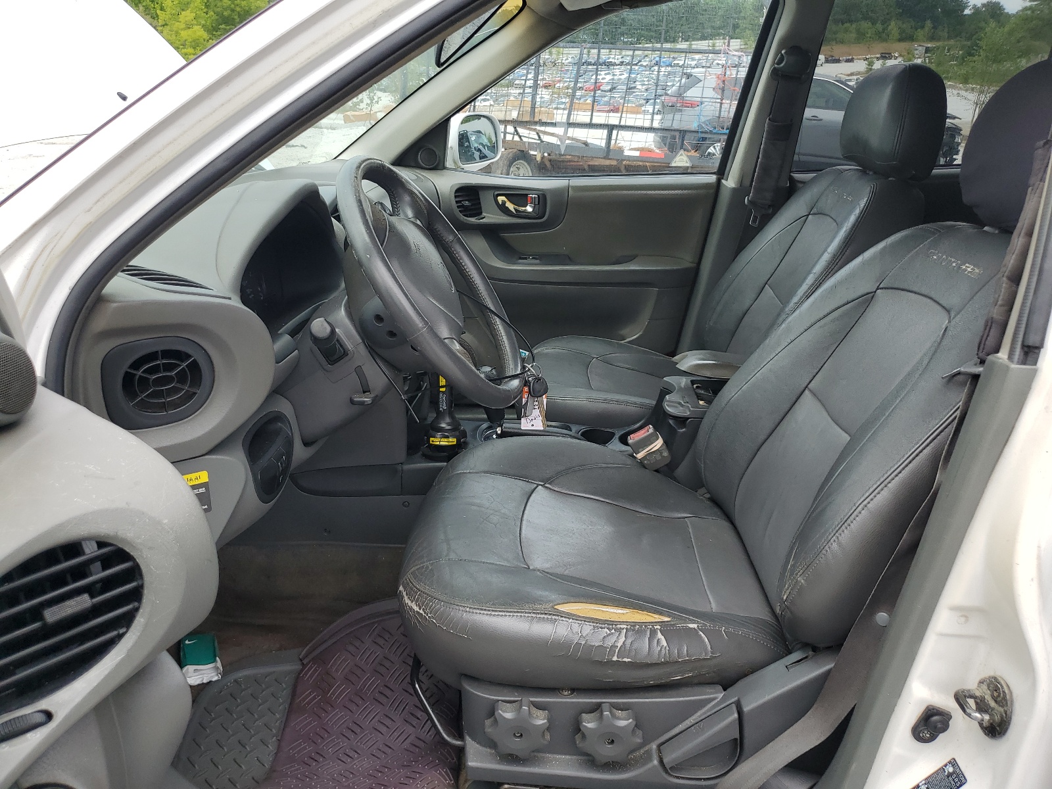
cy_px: 394
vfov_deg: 53.1
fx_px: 790
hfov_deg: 67.3
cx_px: 526
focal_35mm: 26
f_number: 1.5
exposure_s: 1/1250
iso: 50
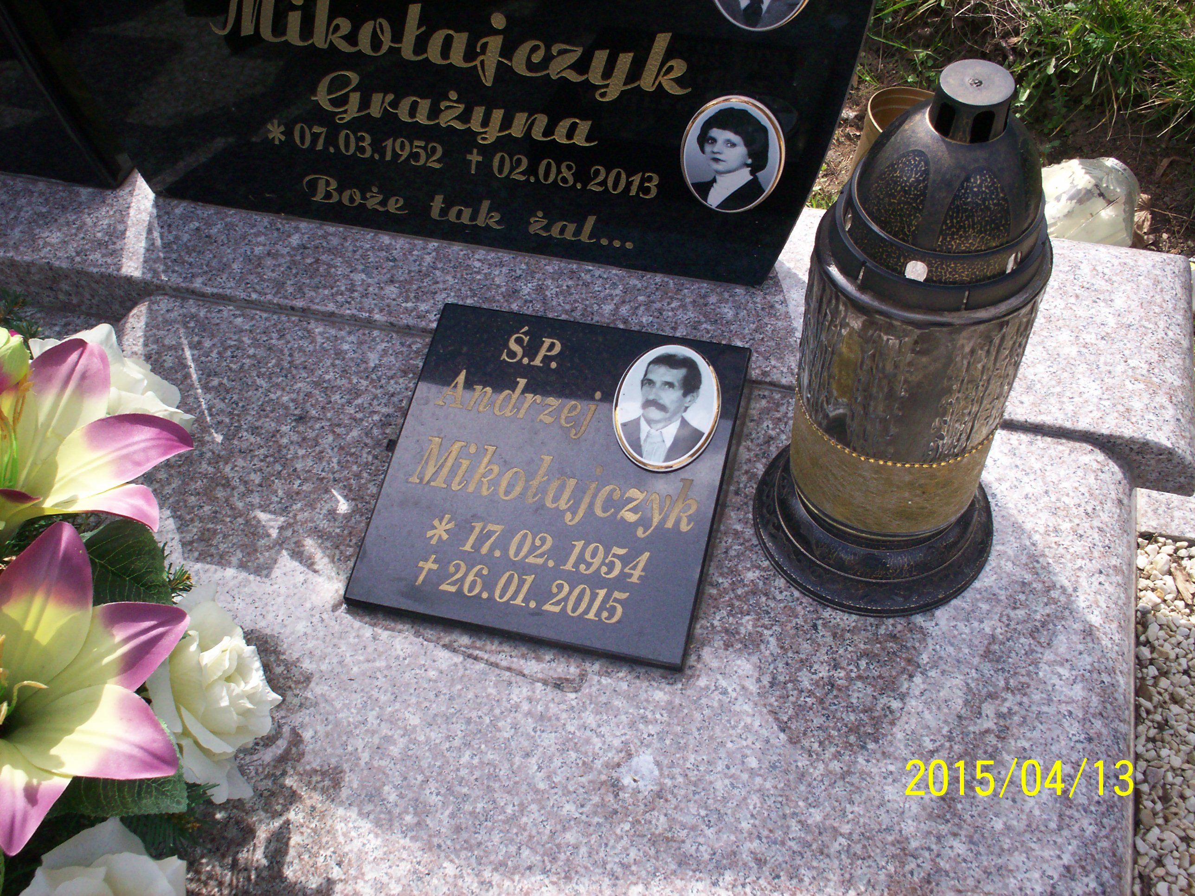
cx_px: 598
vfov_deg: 39.7
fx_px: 1243
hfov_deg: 51.4
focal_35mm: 36
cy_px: 448
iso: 100
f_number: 4.5
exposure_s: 1/224
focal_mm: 6
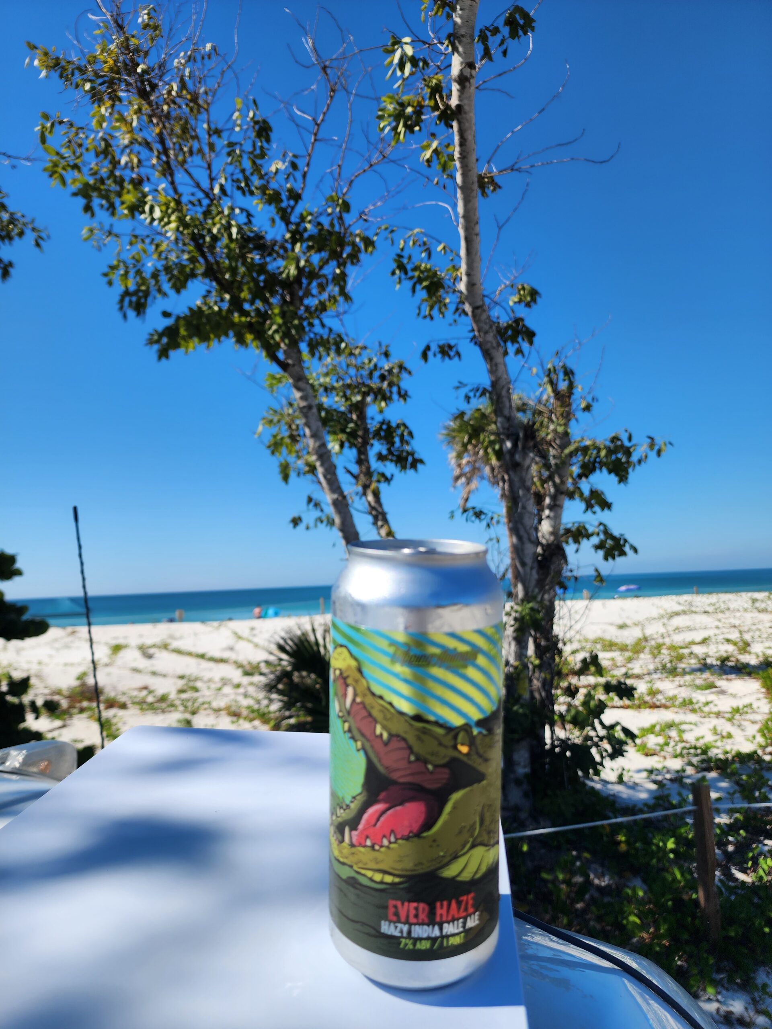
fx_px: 684
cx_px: 386
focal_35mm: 23
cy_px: 514
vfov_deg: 73.9
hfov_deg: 58.9
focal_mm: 6.4
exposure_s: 1/1076
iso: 12
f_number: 1.8
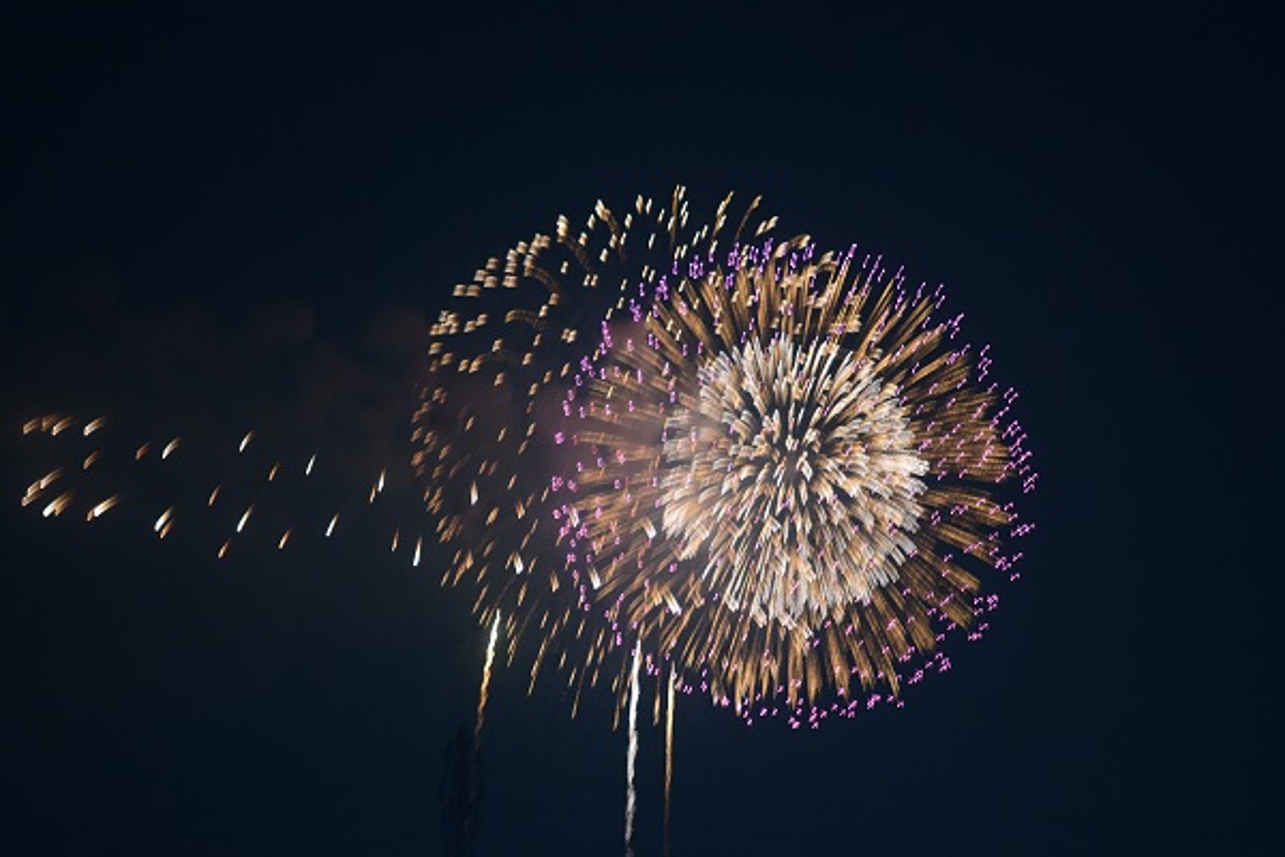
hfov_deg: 6.9
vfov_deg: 4.6
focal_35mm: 300
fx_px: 10707
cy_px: 428
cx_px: 642
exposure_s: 1/4
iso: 1600
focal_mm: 200
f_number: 5.6
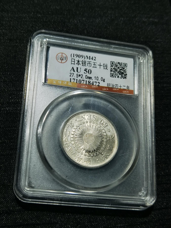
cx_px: 86
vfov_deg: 34.3
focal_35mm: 56
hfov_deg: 26.1
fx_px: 369
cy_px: 114
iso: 64
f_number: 1.9
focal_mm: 6.67
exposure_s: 1/100
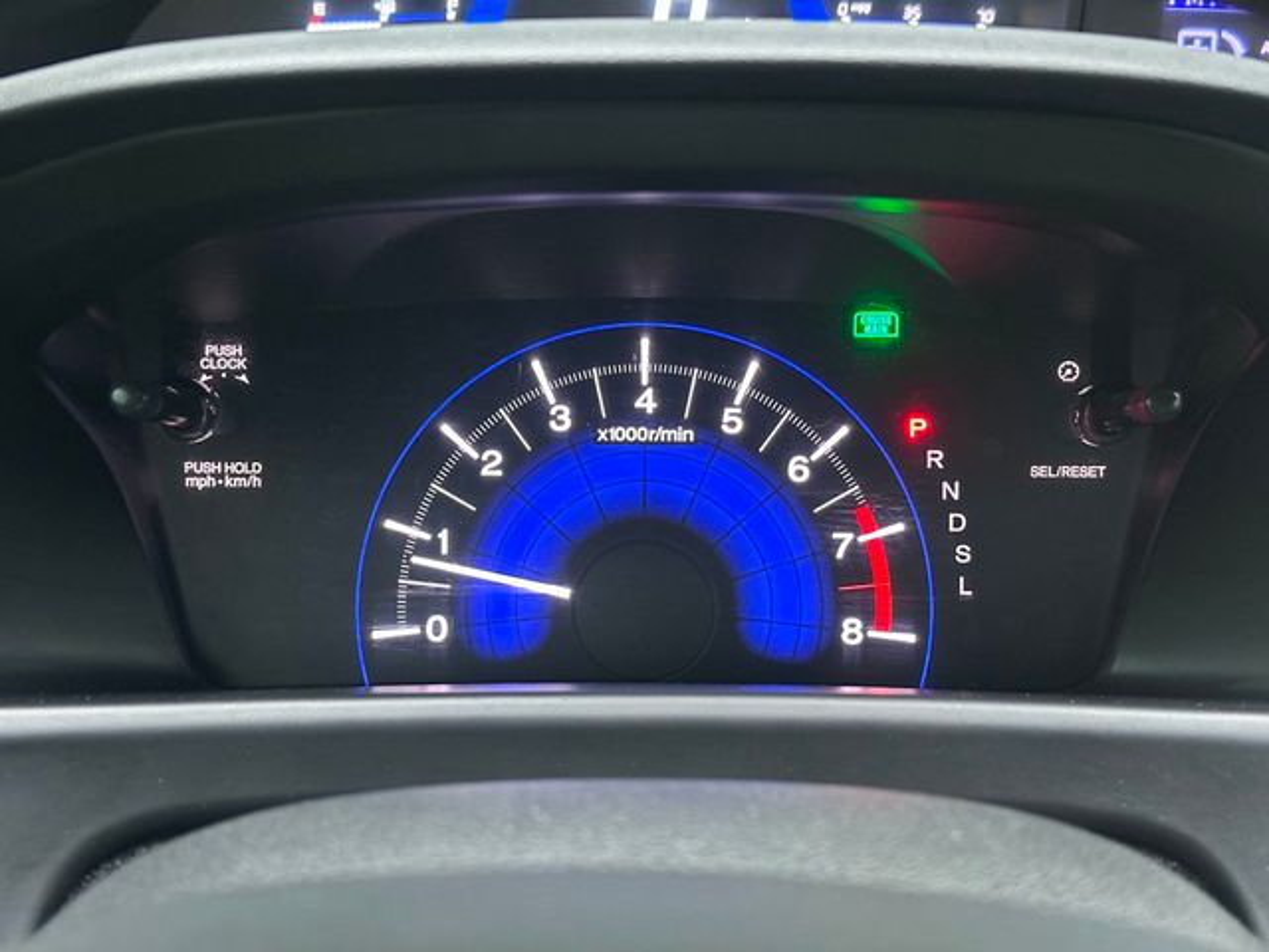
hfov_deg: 39.7
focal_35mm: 48
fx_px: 1760
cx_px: 634
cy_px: 476
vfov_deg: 30.3
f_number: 1.78
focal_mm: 6.86
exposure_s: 1/30
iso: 640
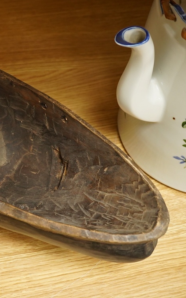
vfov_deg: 29.8
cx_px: -2
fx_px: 560
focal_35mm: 69
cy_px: 149
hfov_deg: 18.4
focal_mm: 30
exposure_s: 1/125
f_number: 6.3
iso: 2000
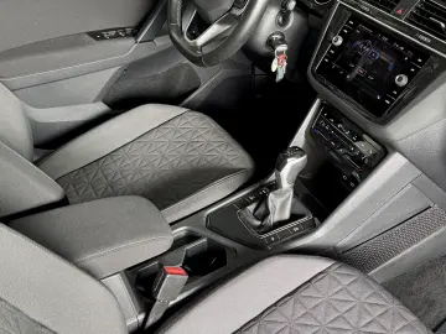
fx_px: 309
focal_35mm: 24
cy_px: 167
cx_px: 223
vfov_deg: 56.8
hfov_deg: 71.6
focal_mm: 6.76
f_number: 1.78
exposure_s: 1/64
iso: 200
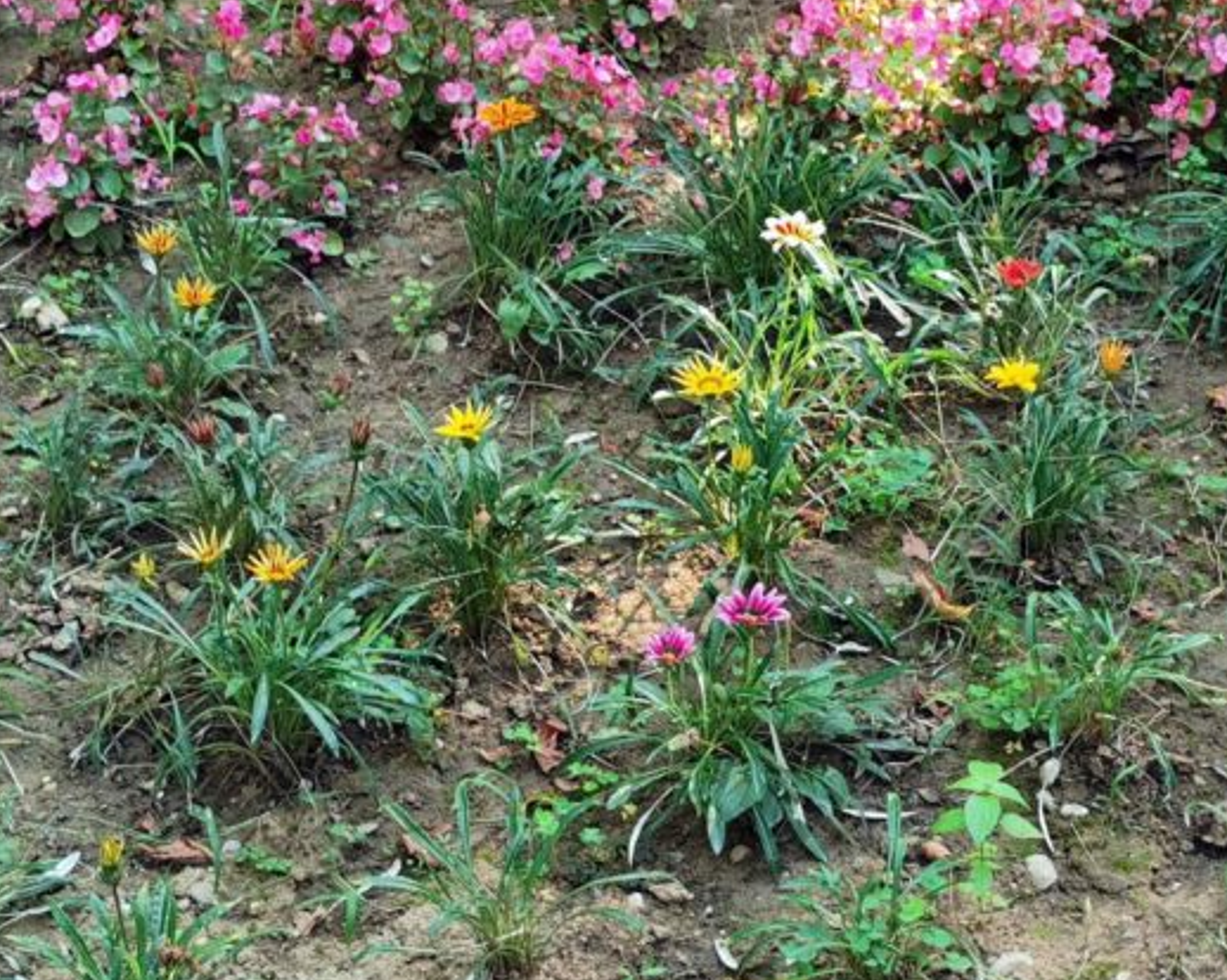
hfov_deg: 33.9
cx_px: 808
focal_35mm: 55
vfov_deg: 27.4
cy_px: 331
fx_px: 1997
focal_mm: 5.56
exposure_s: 1/117
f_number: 1.6
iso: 50
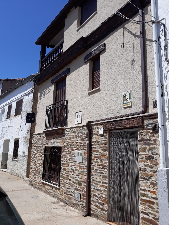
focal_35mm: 27
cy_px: 112
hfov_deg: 51.4
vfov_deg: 65.3
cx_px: 84
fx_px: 176
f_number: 1.7
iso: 40
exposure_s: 1/2532
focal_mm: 3.71
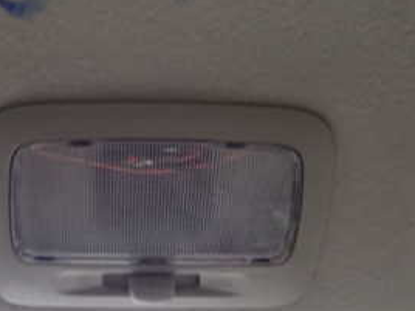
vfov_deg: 26.1
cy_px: 158
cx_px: 139
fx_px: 671
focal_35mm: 56
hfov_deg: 34.0
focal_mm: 4.5
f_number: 2
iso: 800
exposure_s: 1/25
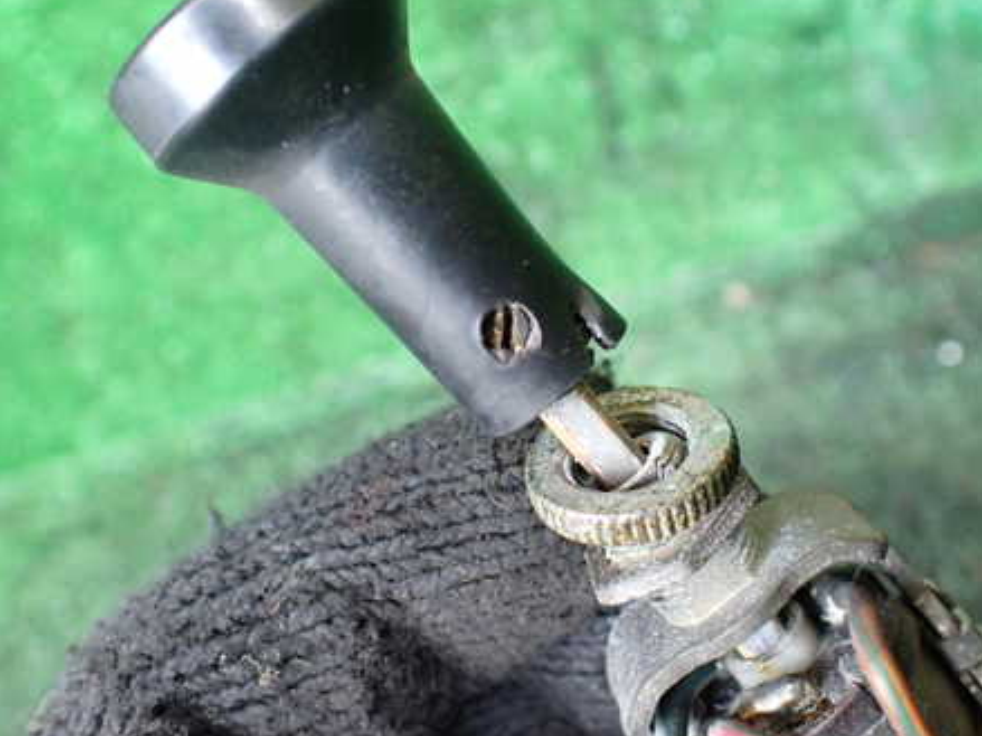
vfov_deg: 35.1
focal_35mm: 41
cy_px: 333
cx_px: 557
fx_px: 1163
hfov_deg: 45.7
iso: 800
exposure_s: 1/125
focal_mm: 5.4
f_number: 2.3
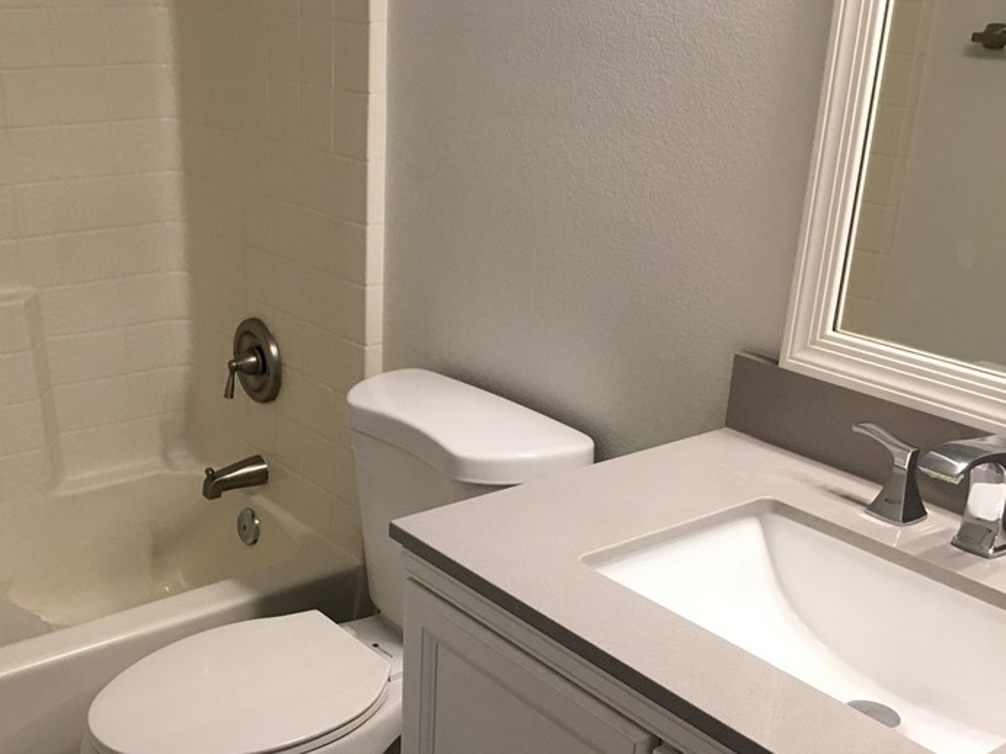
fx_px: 1249
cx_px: 342
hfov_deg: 43.3
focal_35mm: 43
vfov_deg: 33.3
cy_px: 498
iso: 32
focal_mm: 4.15
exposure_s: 1/30
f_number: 2.2
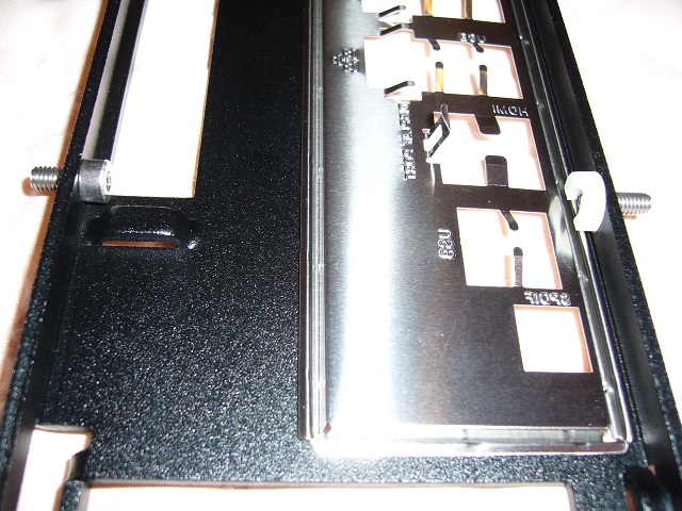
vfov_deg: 40.7
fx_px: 690
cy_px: 256
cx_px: 341
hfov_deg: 52.6
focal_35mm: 35
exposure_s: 1/30
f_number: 2.8
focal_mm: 5.8
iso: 80
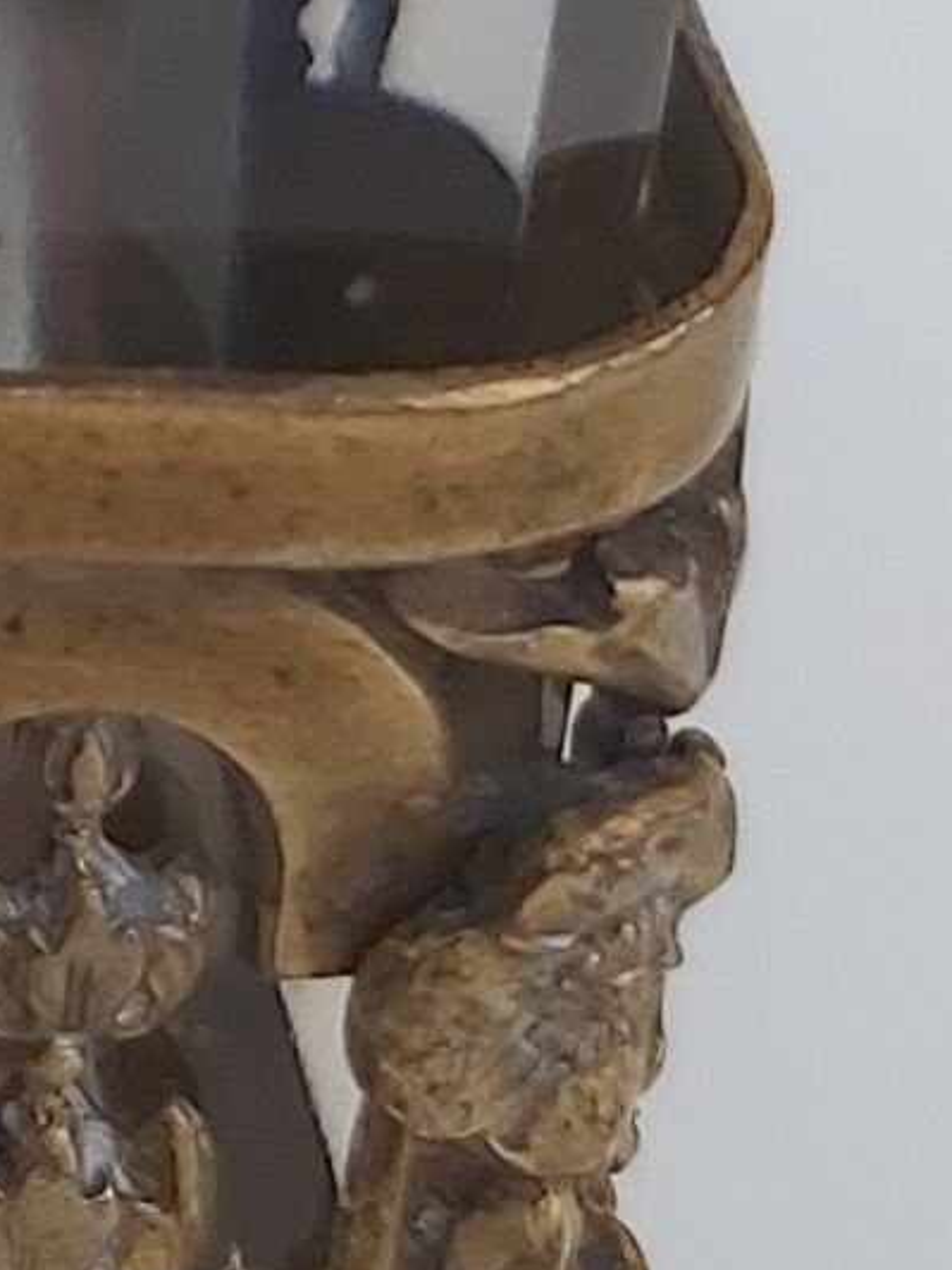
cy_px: -652
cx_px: -1482
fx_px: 7224
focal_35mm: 197
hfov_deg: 7.0
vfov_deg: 9.7
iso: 64
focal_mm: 3.92
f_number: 1.7
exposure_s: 1/220
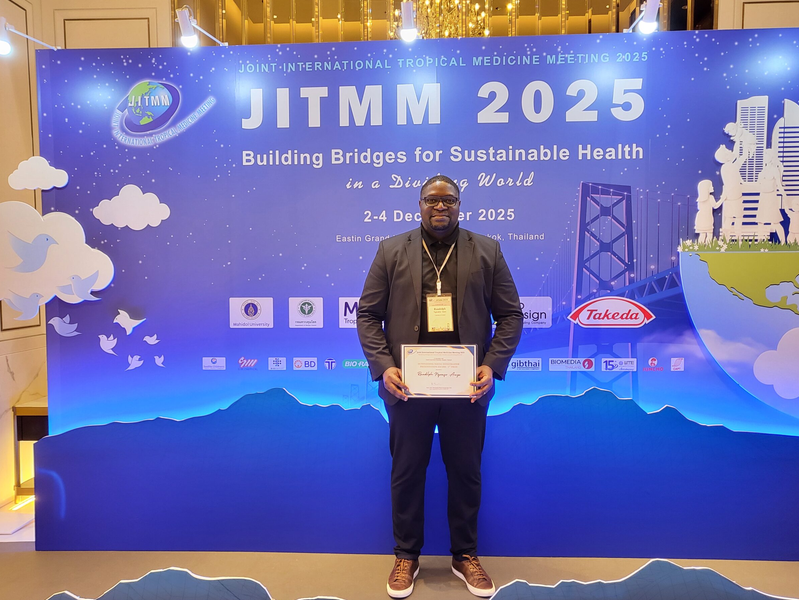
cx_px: 424
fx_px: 646
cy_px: 308
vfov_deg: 49.7
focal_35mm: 28
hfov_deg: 63.4
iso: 320
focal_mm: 4.25
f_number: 1.8
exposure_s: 1/50
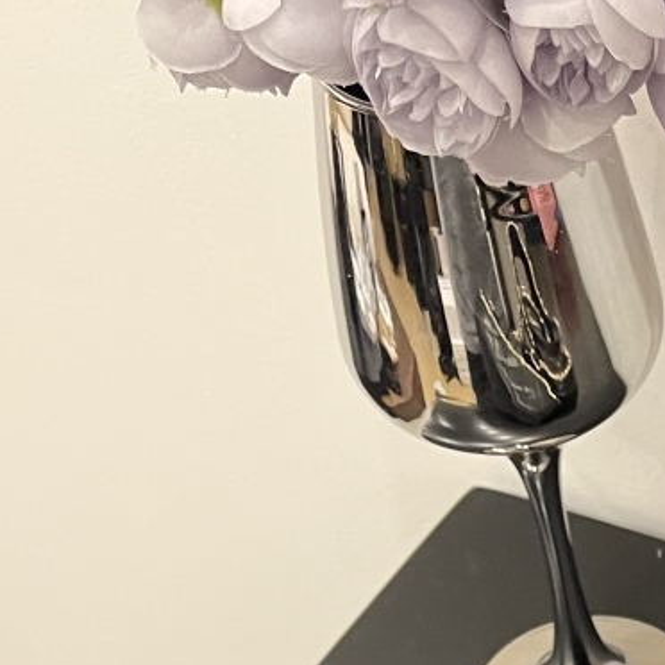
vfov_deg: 16.9
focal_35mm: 89
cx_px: 880
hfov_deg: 18.1
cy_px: 1101
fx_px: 1934
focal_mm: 5.1
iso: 500
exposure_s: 1/49
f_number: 1.6
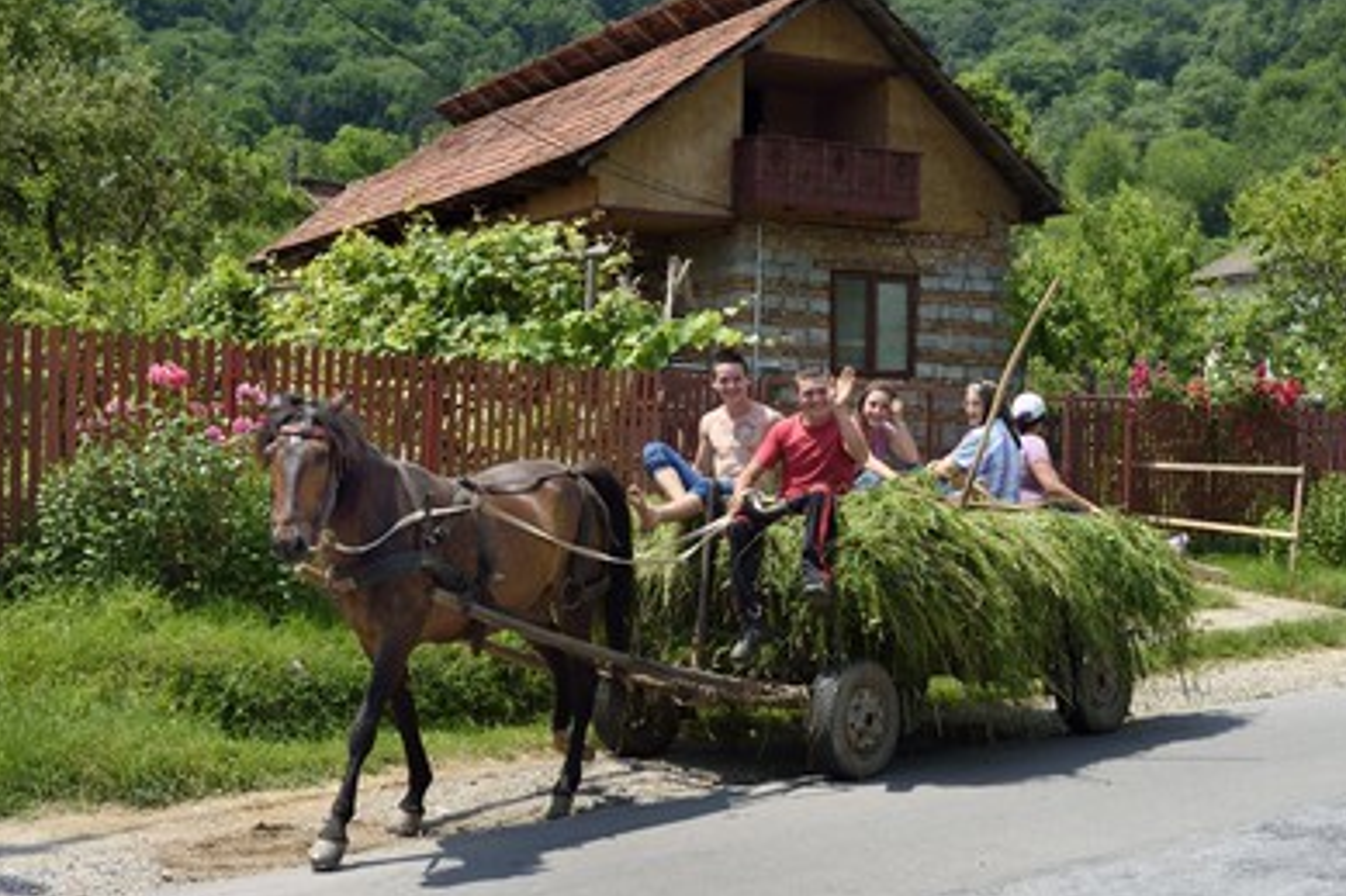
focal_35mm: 54
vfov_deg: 25.0
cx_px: 706
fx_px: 2018
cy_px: 419
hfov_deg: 36.9
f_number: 7.1
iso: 200
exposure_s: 1/500
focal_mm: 50
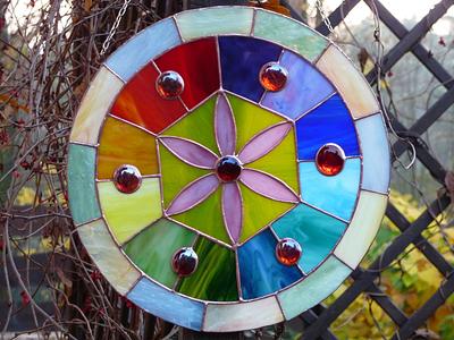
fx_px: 1928
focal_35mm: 147
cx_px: 227
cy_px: 170
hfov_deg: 13.4
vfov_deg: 10.1
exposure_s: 1/25
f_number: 4.8
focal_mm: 25.2
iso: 400
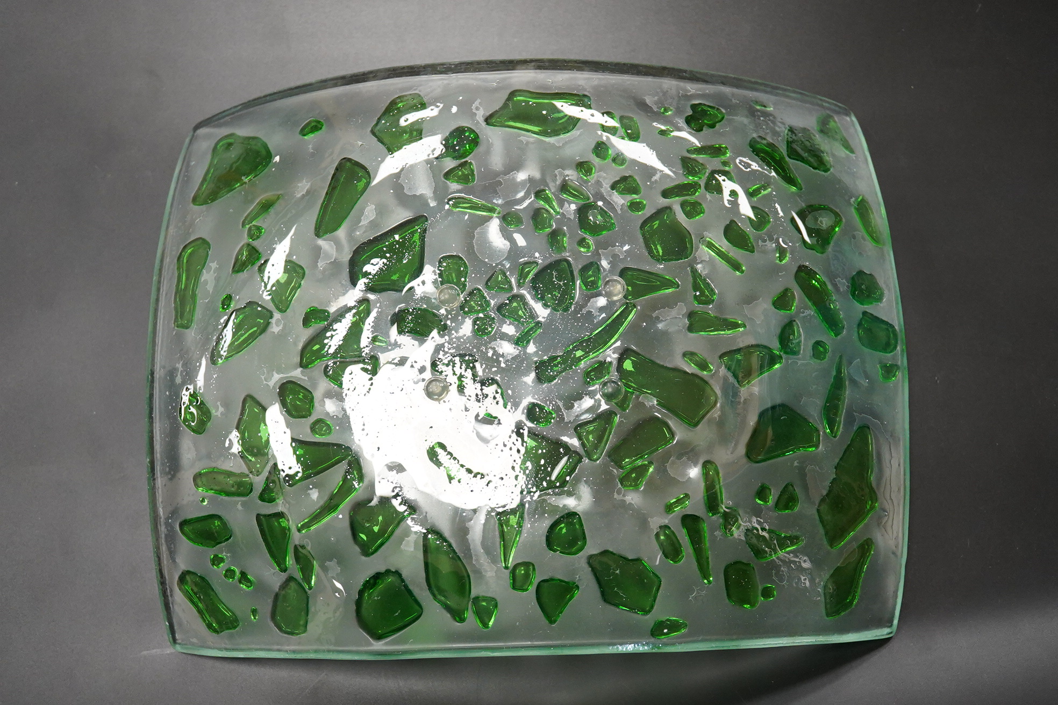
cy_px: 352
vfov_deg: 29.9
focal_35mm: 45
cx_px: 529
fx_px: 1322
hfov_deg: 43.6
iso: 2500
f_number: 4
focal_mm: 30
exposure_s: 1/200
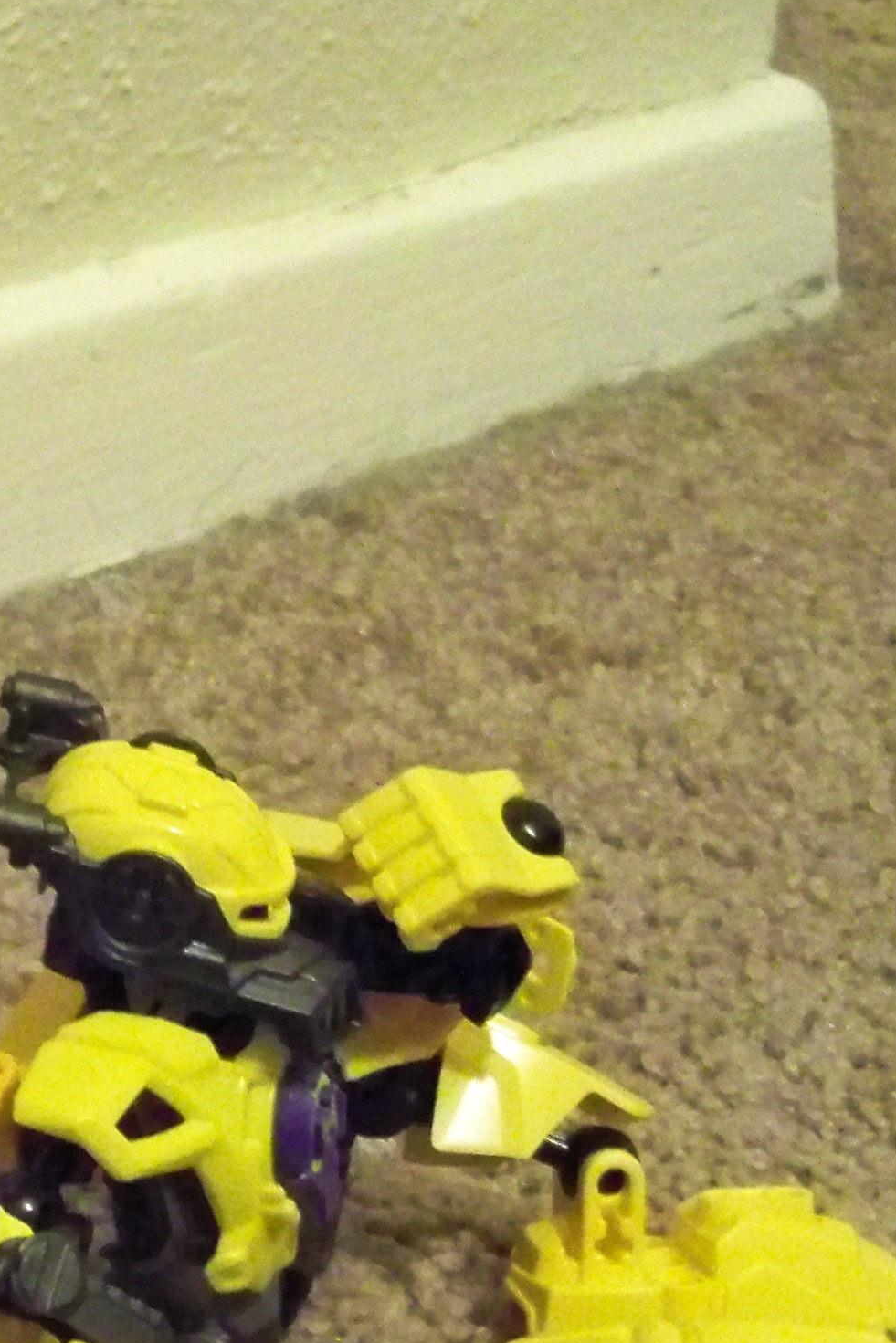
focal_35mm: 99
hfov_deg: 12.9
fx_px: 3695
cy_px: 598
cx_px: -530
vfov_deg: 20.6
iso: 1600
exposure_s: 1/8
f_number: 3.5
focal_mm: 6.2
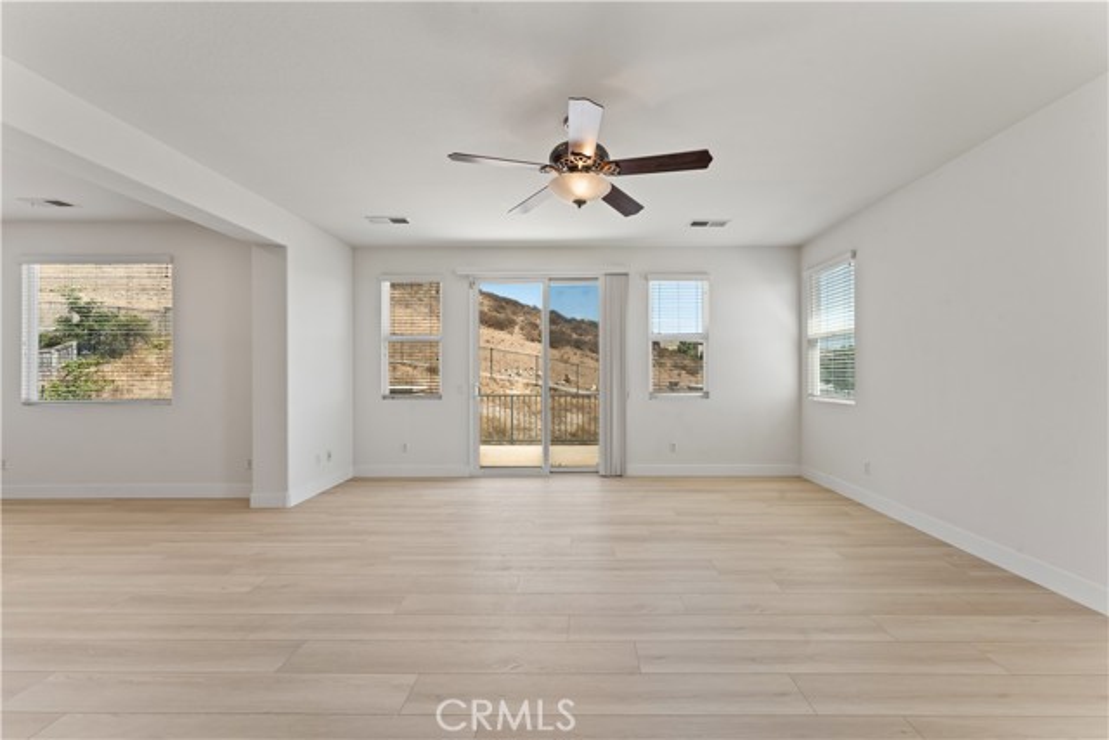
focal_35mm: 14
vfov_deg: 81.2
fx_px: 431
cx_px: 554
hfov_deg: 104.2
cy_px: 370
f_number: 11
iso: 100
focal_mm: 14
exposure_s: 1/6
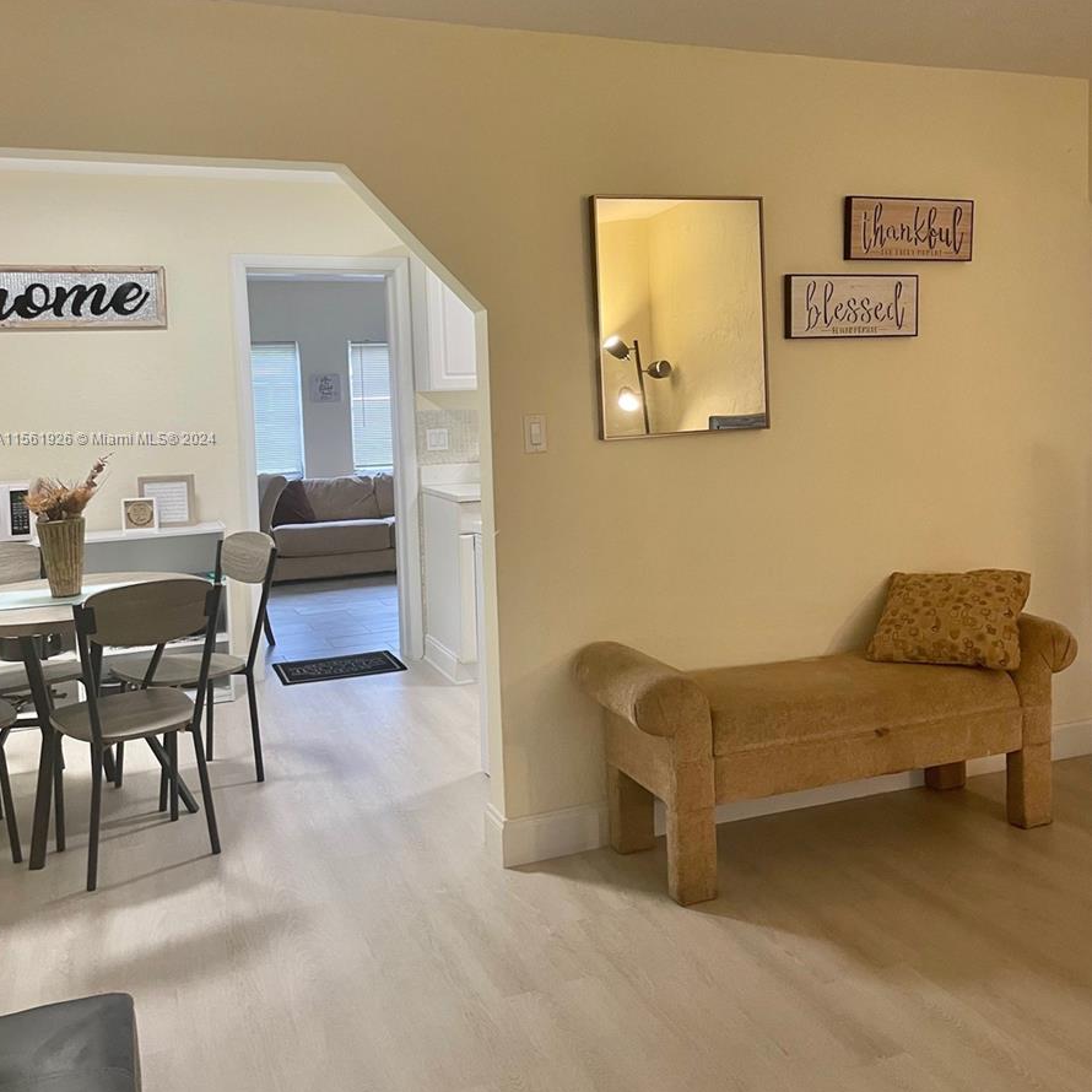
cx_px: 542
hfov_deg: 52.5
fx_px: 1106
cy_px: 439
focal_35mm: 31
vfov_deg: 52.2
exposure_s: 1/60
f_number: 1.6
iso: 160
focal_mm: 4.2
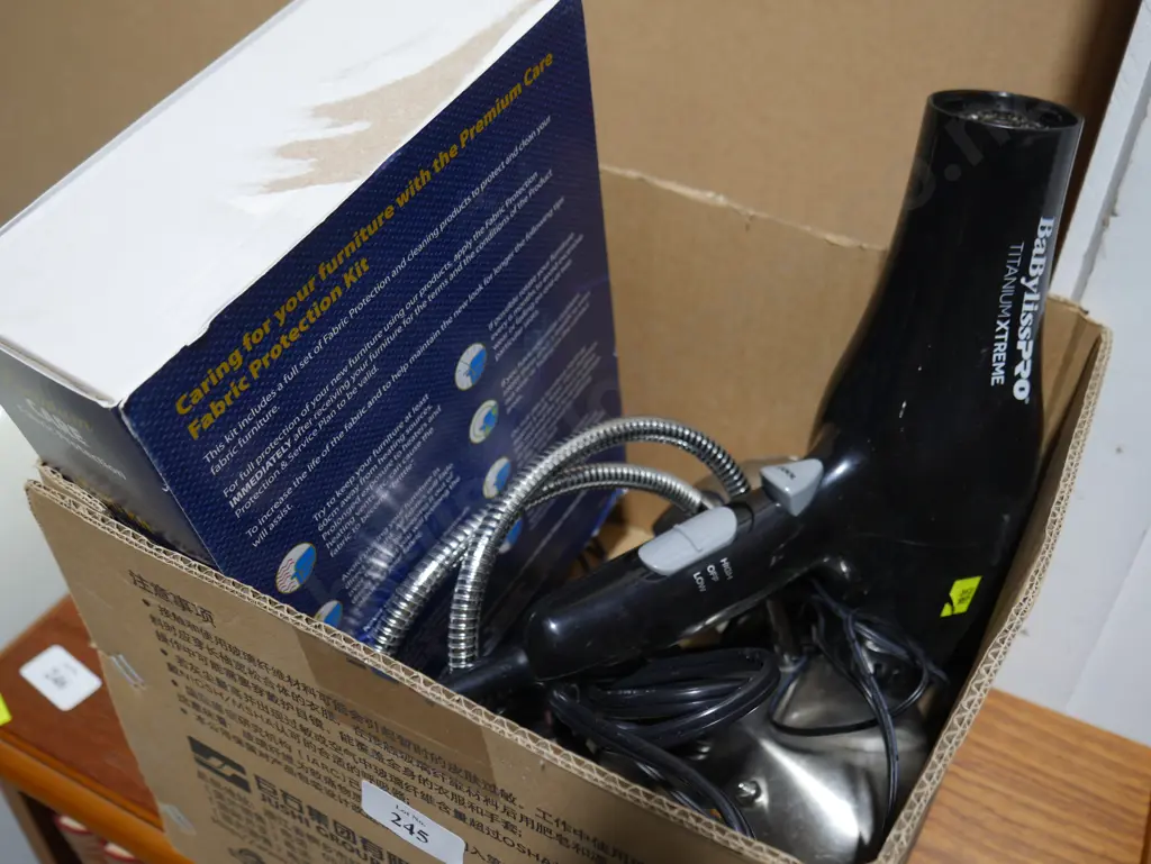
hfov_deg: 51.3
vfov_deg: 39.7
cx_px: 576
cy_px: 432
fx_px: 1198
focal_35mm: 36
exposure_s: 1/60
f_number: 4
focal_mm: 18
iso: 250
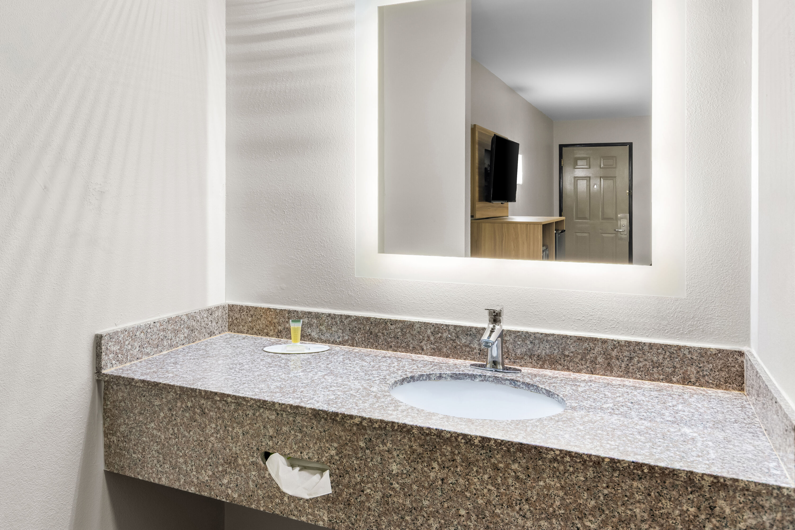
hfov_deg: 81.2
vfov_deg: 59.5
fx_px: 464
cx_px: 398
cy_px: 265
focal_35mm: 21
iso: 125
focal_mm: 14
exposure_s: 1/2
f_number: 8
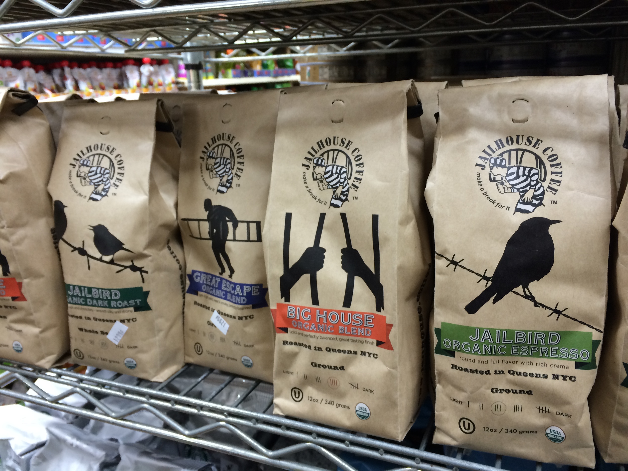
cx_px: 314
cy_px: 236
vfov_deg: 48.2
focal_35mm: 29
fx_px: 526
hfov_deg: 61.7
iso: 100
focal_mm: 4.15
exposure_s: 1/30
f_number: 2.2
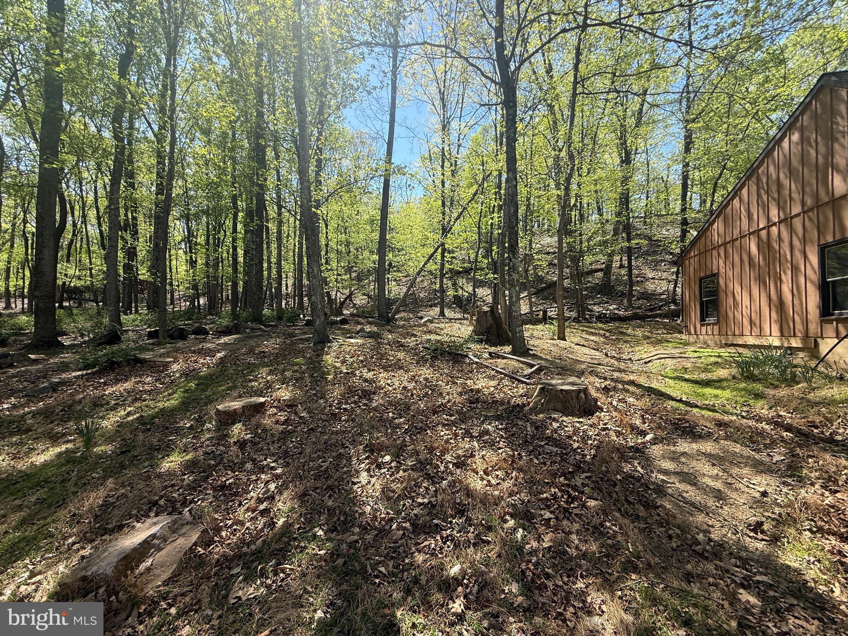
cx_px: 424
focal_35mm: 14
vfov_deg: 85.7
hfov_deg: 102.1
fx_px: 343
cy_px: 318
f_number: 2.2
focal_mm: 2.22
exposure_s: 1/579
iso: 64
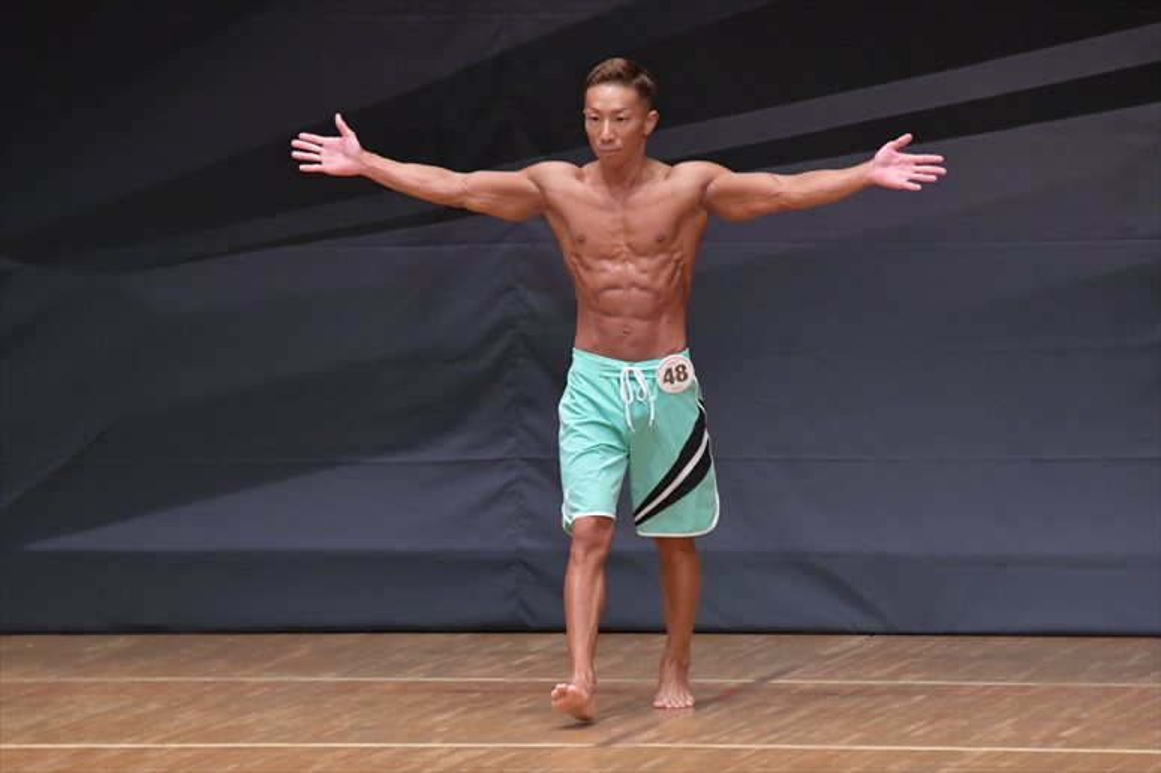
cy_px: 386
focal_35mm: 315
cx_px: 580
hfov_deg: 6.5
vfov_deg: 4.4
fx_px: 10154
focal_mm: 210
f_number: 5.6
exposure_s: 1/400
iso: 6400
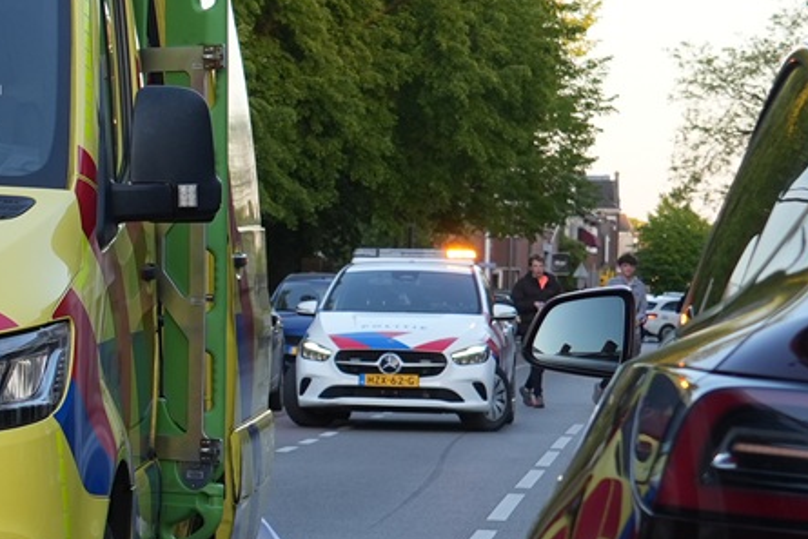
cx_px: -623
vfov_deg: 8.4
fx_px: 3682
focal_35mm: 164
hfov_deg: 11.6
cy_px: 214
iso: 250
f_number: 5
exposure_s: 1/80
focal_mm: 38
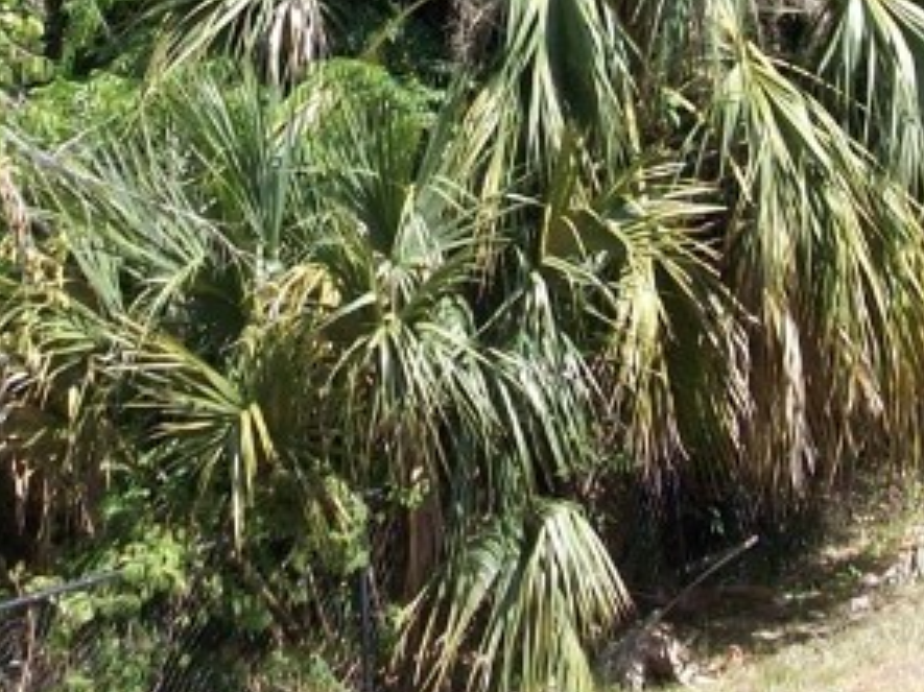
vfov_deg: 11.9
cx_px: 476
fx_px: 3148
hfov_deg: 16.7
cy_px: -366
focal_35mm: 118
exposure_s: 1/448
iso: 64
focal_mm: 5.7
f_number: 2.8
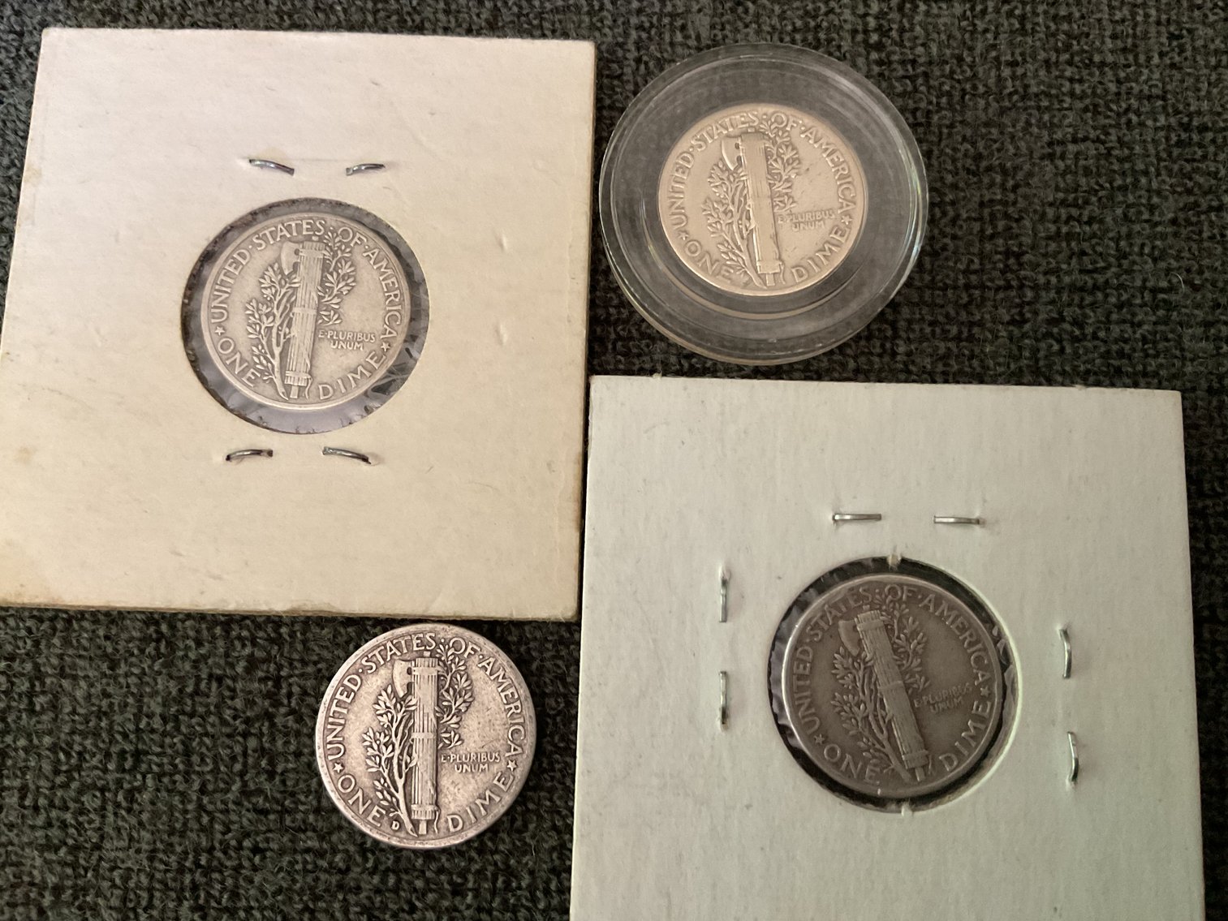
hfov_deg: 61.7
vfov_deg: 48.2
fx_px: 1029
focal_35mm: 29
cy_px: 460
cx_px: 614
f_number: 1.8
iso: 250
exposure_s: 1/50
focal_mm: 3
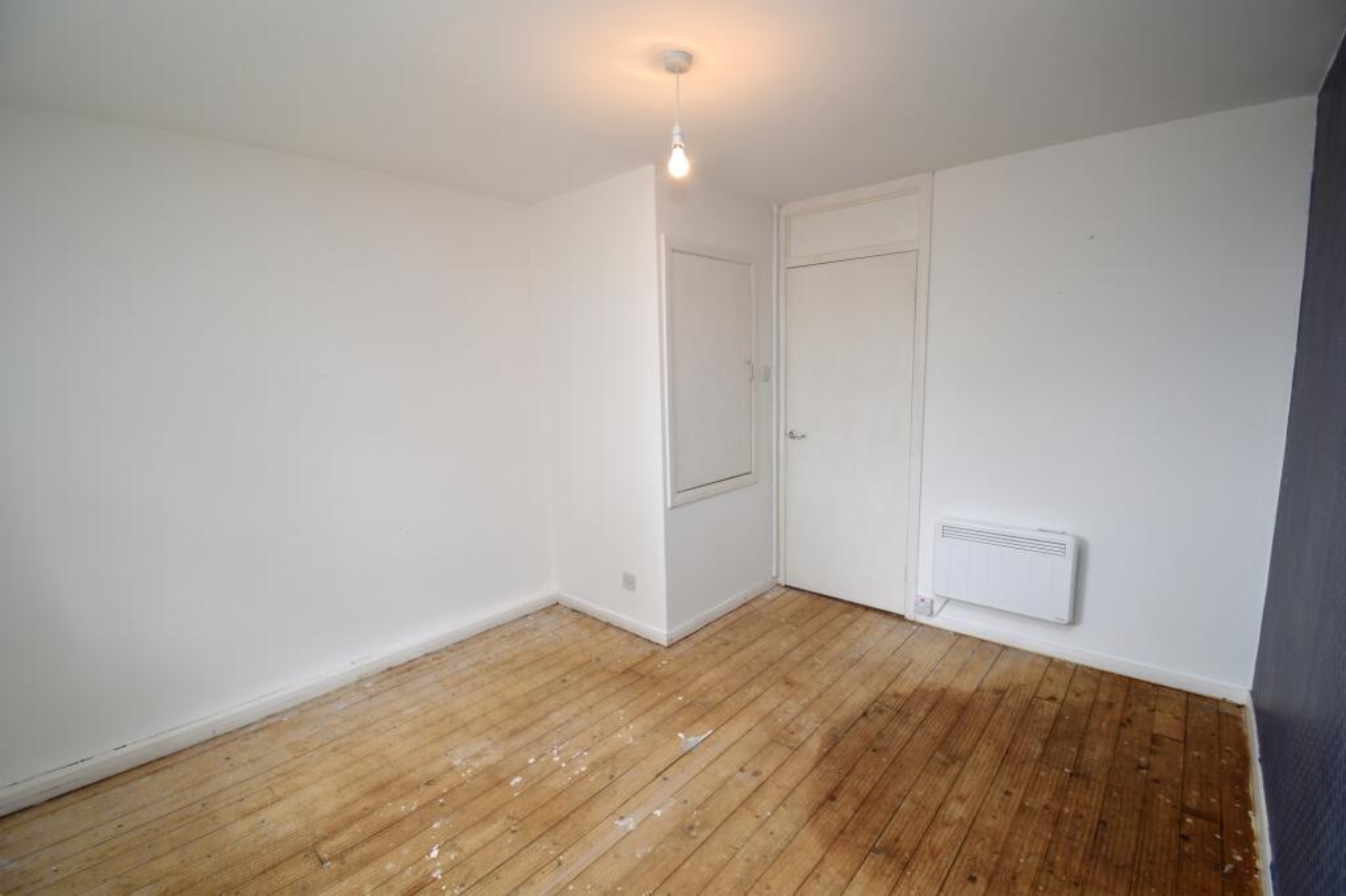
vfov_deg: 77.3
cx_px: 673
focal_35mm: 15
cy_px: 448
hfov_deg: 100.4
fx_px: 561
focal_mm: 10
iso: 100
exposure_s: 1/30
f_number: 4.5
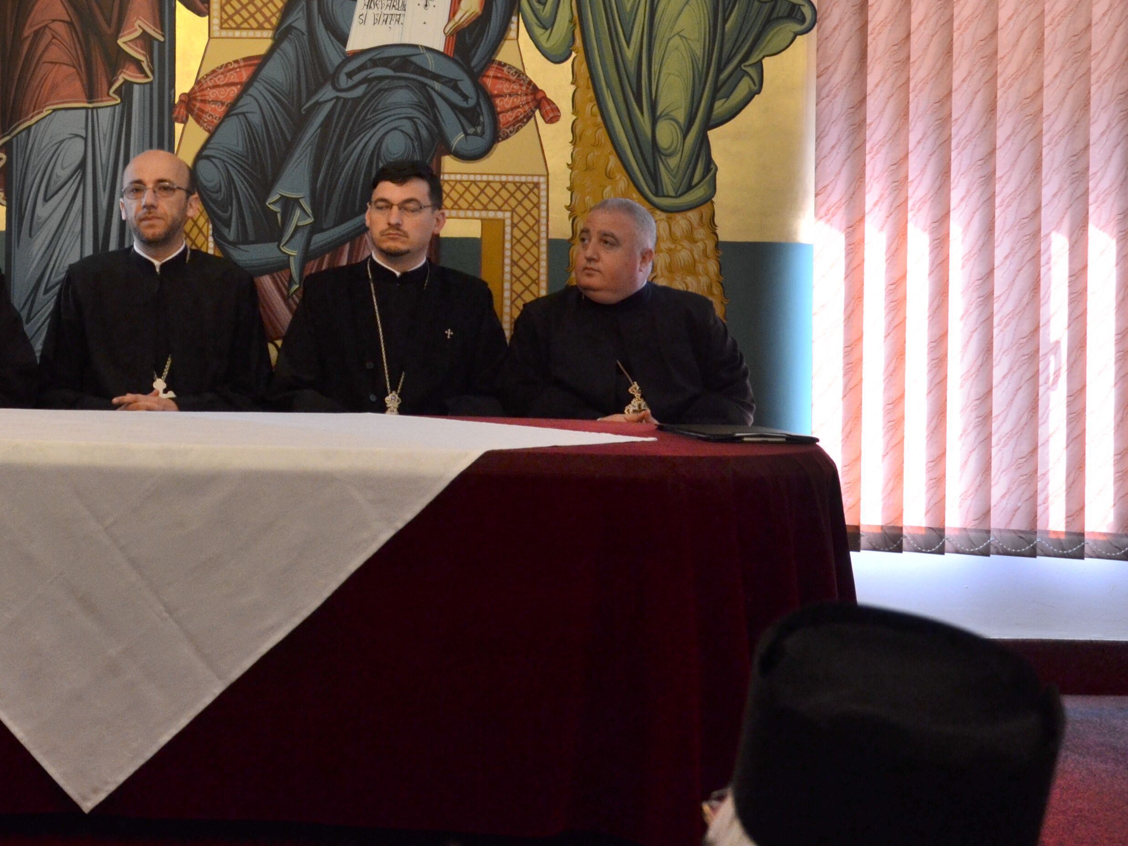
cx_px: 124
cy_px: 176
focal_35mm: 80
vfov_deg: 18.3
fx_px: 2607
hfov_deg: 23.8
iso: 560
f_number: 4
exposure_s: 1/60
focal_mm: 28
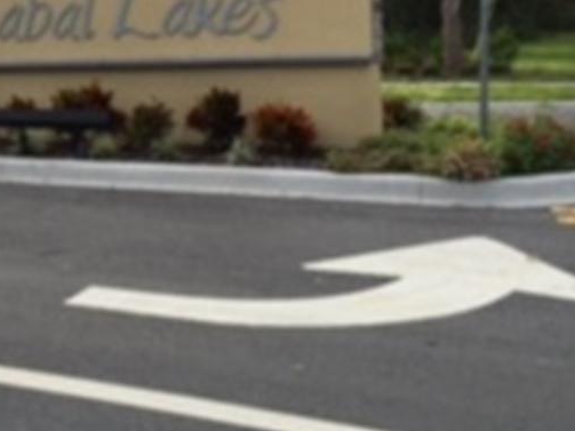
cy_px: 55
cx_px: 117
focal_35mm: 59
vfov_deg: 24.2
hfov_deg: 31.9
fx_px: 980
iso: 25
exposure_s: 1/1068
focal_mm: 4.15
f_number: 2.2
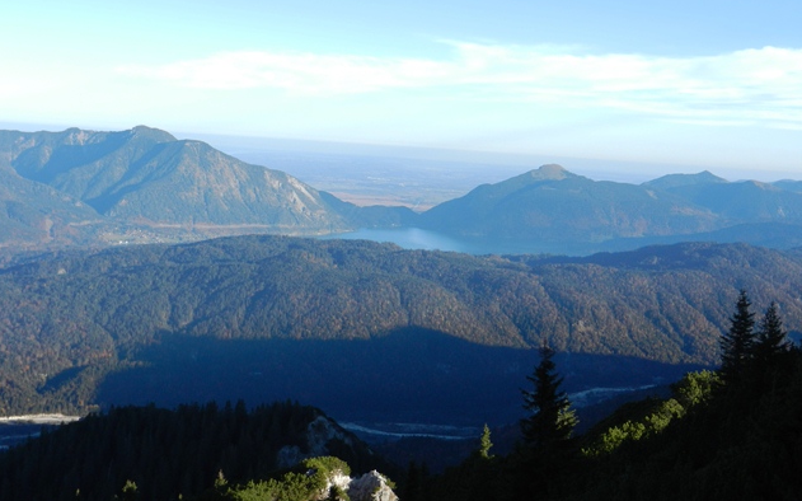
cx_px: 405
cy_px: 230
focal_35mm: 57
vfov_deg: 22.7
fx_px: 1246
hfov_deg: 35.7
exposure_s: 1/500
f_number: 4.4
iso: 160
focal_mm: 9.4
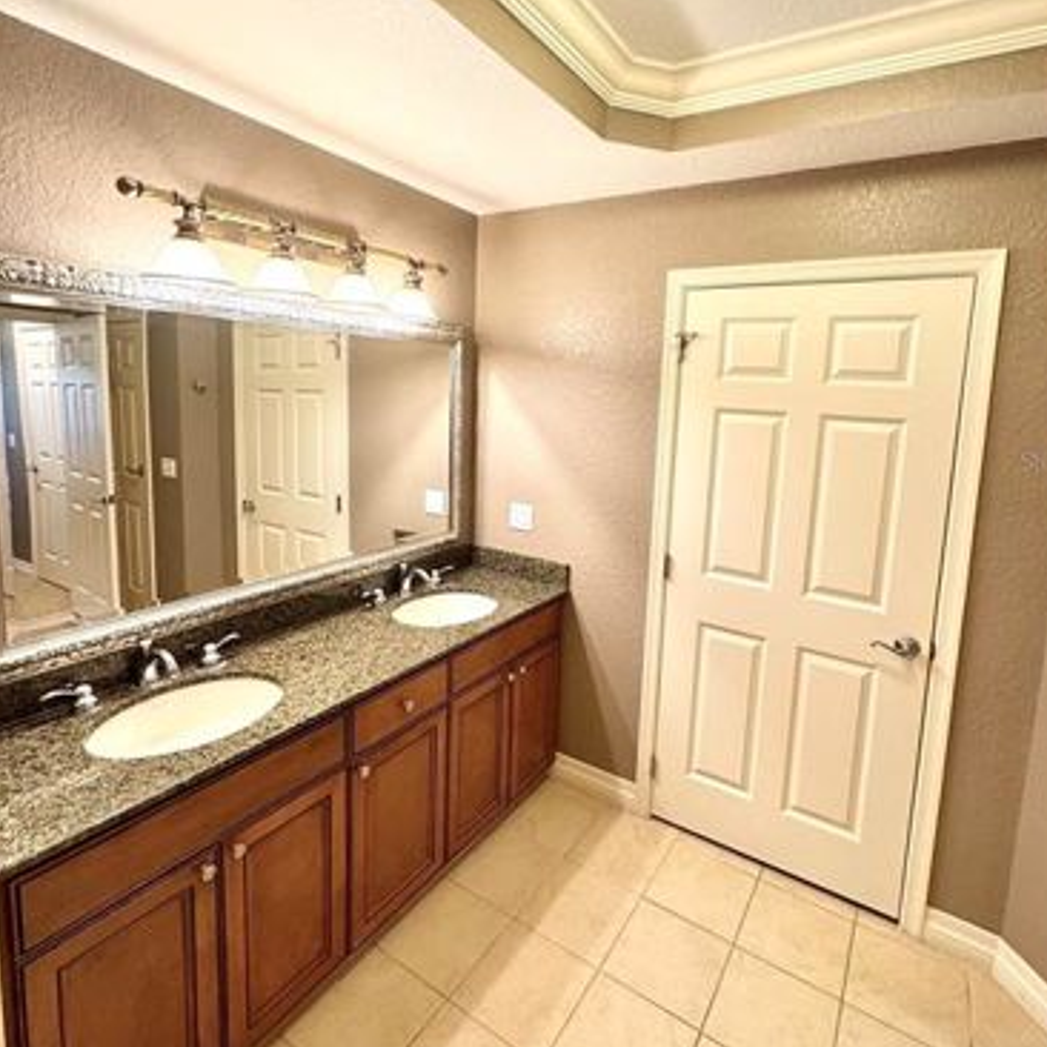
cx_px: 562
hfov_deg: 80.6
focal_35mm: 18
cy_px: 461
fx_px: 616
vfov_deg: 80.4
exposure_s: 1/120
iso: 250
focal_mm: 2.22
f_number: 2.2
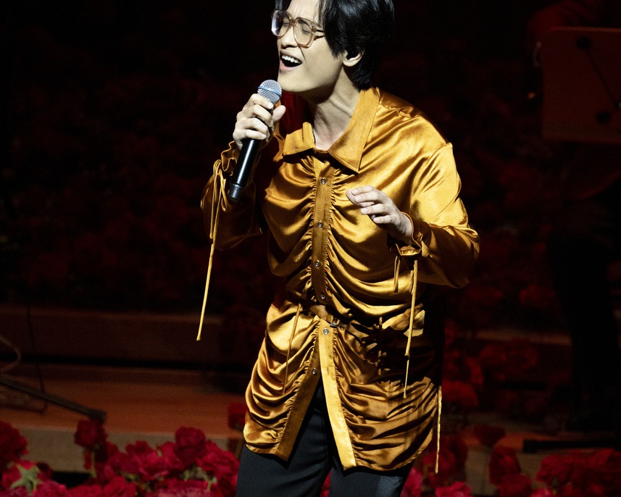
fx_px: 10387
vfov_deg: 2.7
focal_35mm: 565
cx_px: 310
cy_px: 341
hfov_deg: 3.4
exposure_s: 1/250
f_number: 5.6
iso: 3200
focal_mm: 400
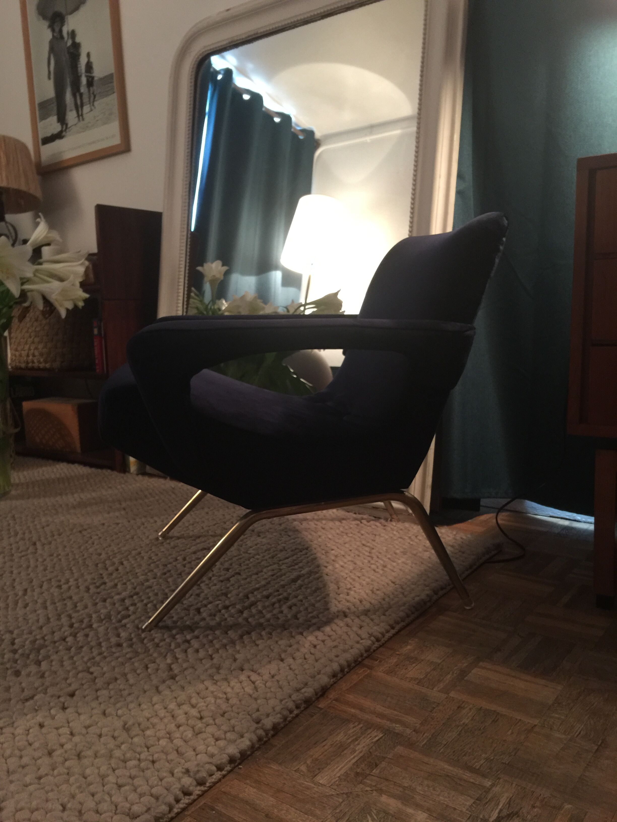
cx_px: 308
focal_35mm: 29
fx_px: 689
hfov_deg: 48.2
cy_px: 411
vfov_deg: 61.7
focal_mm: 4.15
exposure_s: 1/10
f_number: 2.2
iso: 100
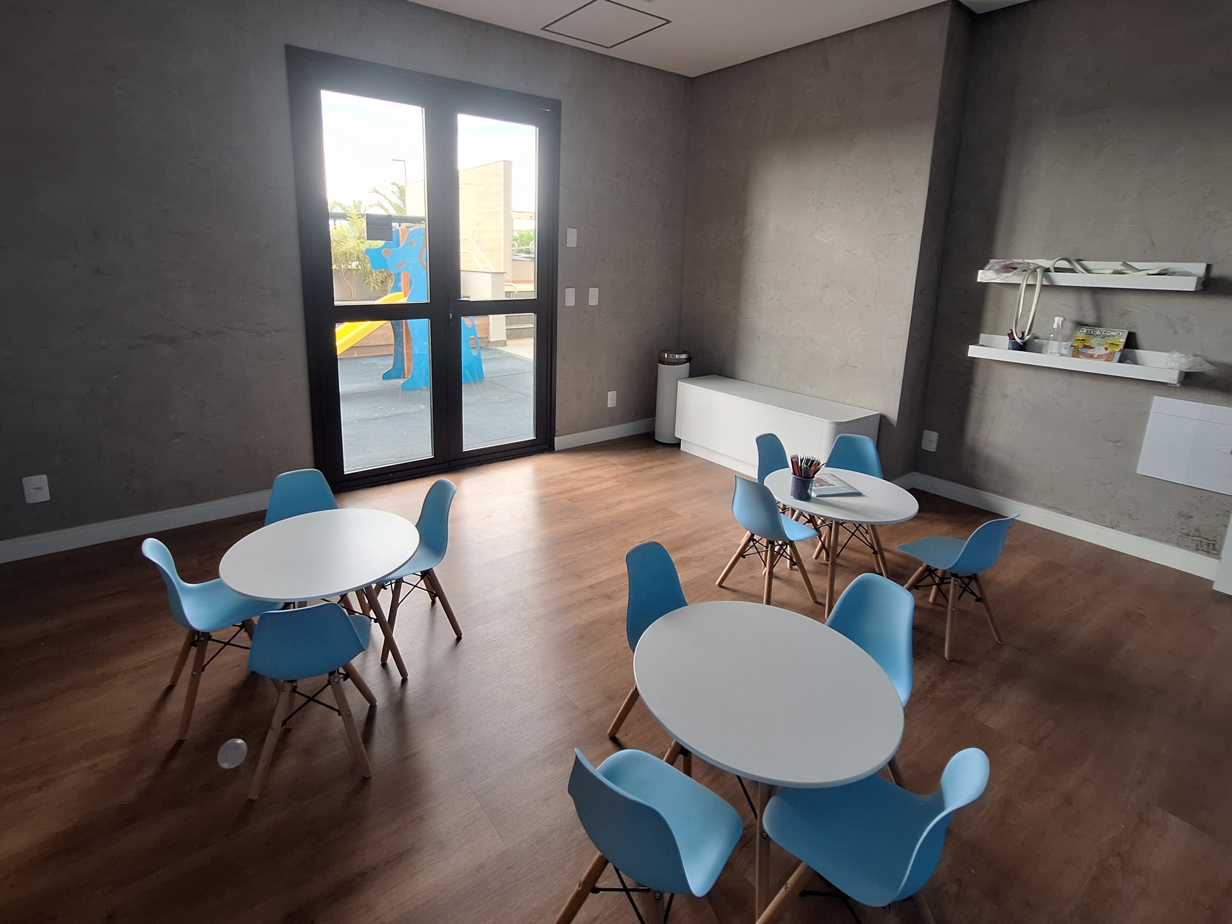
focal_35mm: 16
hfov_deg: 94.4
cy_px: 378
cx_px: 577
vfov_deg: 77.4
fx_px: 569
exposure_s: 1/40
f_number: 2.2
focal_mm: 1.74
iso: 64
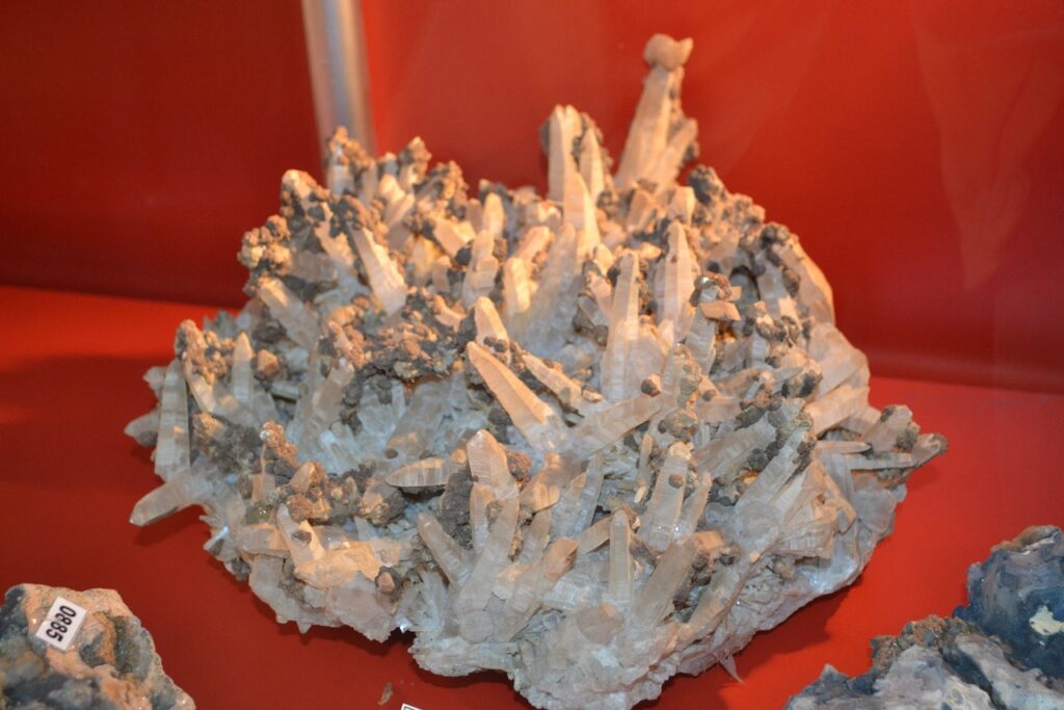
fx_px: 1419
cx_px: 532
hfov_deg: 41.1
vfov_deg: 28.1
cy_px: 355
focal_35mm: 48
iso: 1100
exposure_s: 1/60
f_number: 4.8
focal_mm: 32
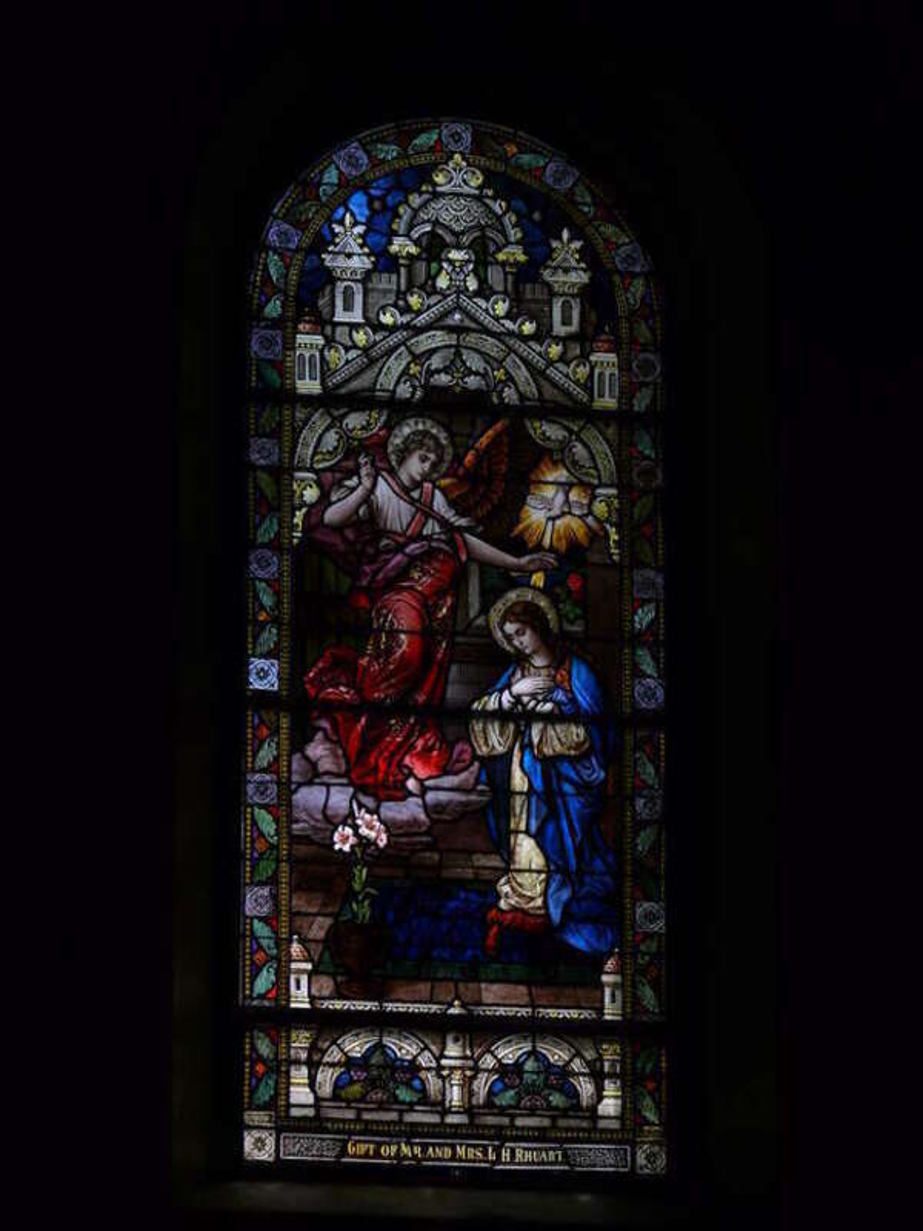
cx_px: 462
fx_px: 5475
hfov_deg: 9.6
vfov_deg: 12.8
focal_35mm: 154
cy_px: 616
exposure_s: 1/100
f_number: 3.6
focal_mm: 32.7
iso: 100
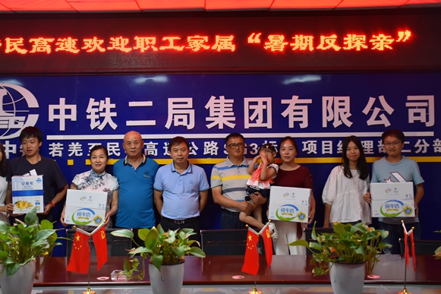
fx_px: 576
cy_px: 133
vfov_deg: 28.6
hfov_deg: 41.9
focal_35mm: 47
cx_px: 200
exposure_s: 1/60
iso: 640
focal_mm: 26
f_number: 4
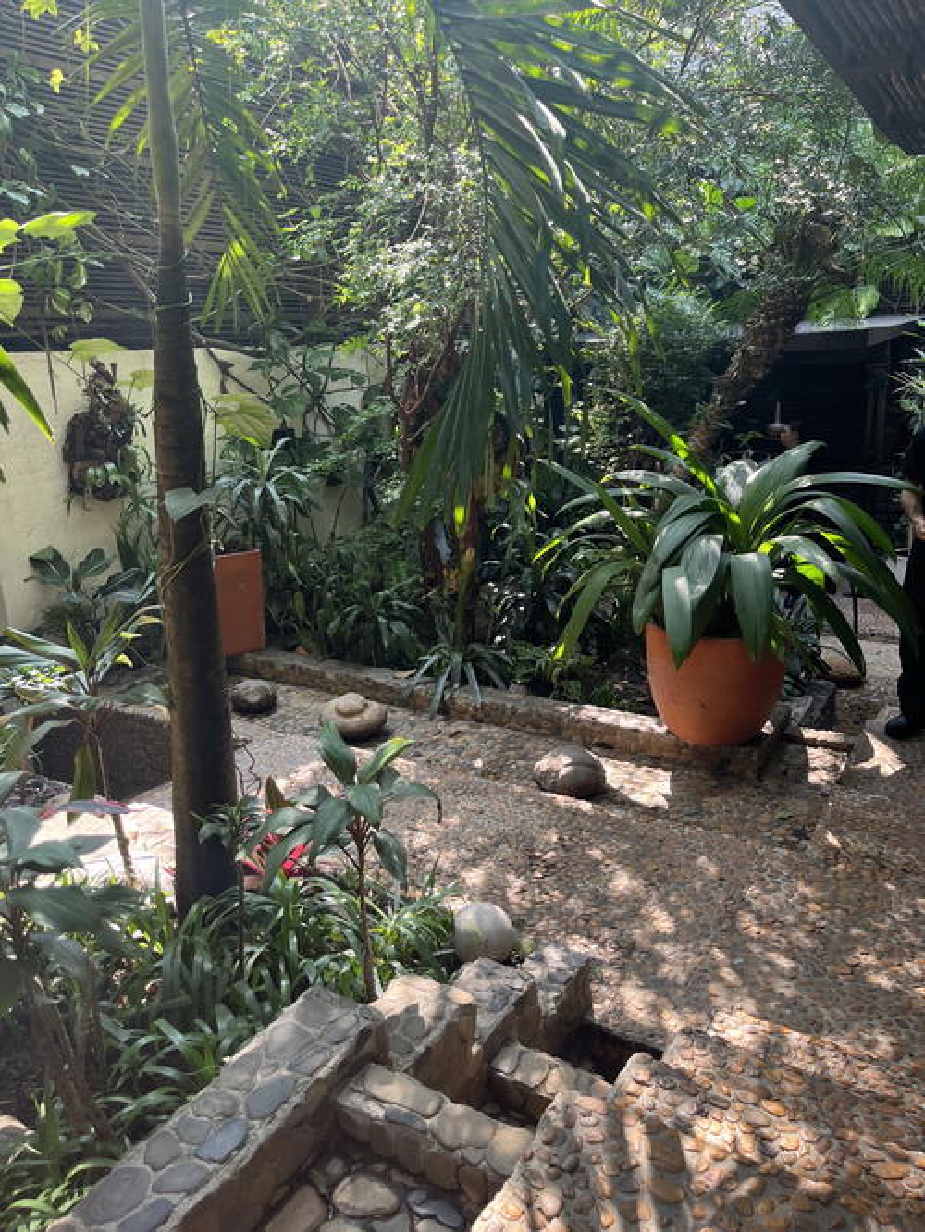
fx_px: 926
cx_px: 462
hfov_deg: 53.1
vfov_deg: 67.3
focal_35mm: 26
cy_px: 616
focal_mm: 5.1
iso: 80
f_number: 1.6
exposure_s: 1/121
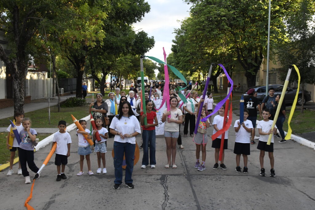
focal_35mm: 36
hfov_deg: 53.1
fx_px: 315
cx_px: 158
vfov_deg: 36.9
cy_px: 105
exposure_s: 1/125
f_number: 20
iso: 3200
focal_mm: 24
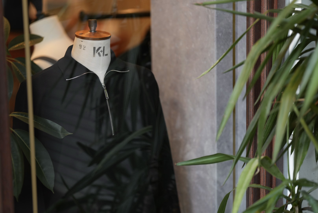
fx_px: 751
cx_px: 159
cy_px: 106
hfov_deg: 23.9
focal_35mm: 85
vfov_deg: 16.1
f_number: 1.4
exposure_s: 1/250
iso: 500
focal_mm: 85
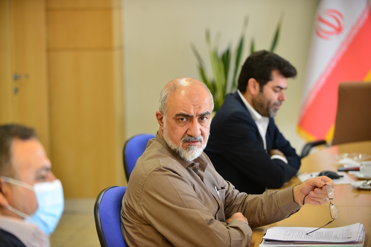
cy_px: 124
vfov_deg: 13.0
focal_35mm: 105
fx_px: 1082
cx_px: 186
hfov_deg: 19.5
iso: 800
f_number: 3.2
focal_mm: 105
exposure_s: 1/160
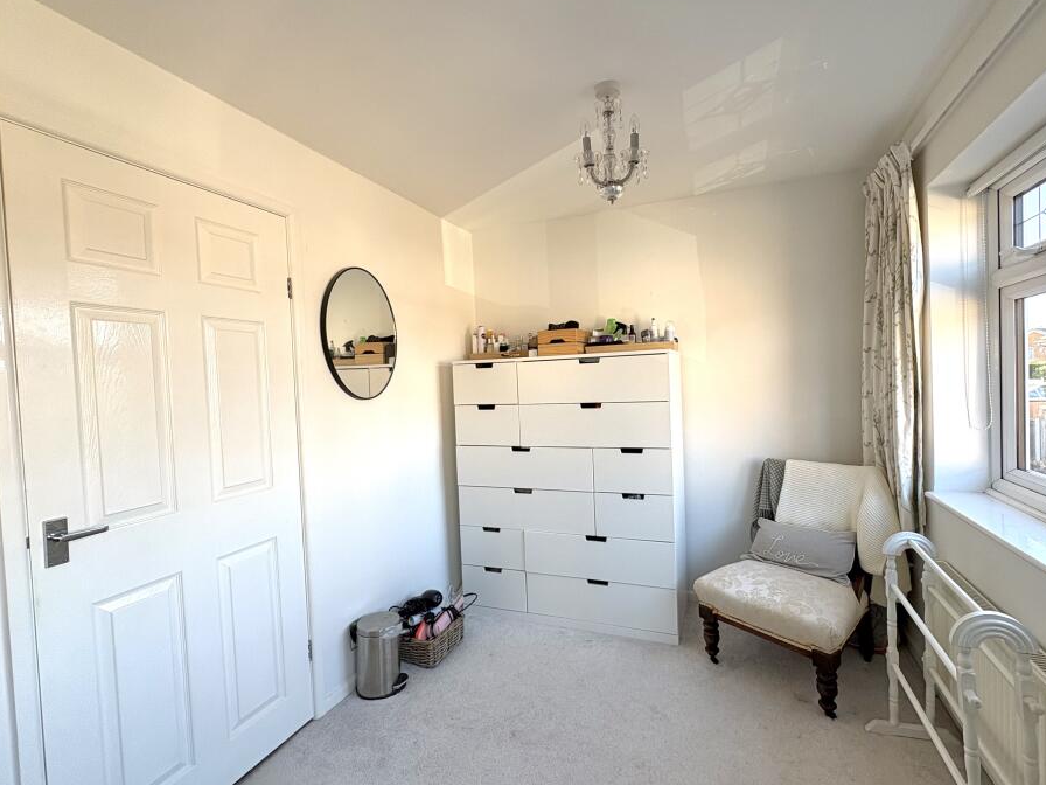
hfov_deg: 94.4
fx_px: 483
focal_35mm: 16
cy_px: 392
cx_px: 557
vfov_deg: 78.1
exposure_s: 1/99
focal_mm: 2.22
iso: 50
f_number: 2.2
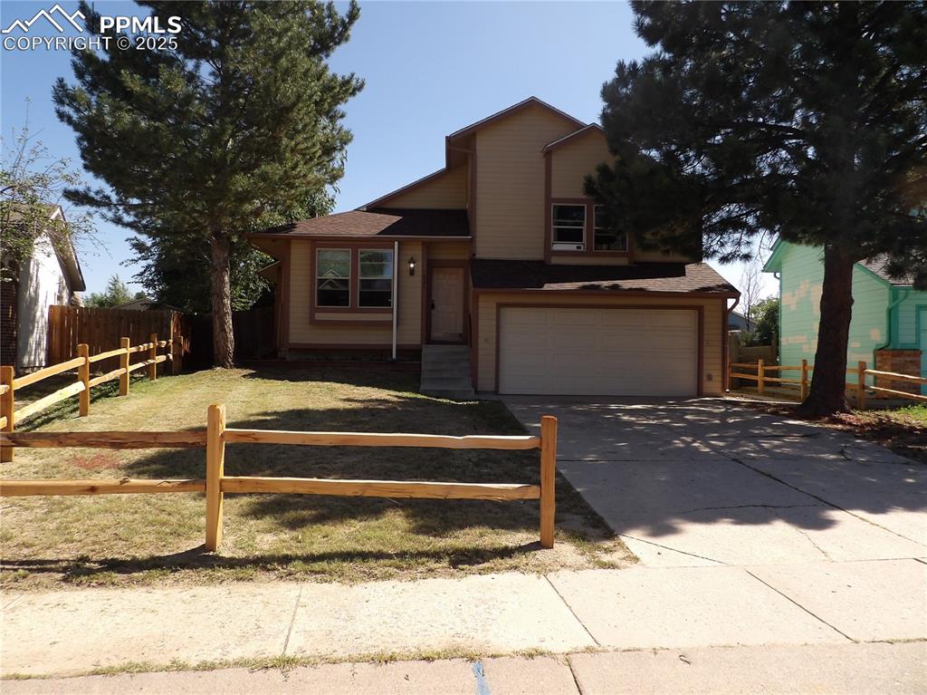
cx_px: 464
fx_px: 642
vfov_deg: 56.8
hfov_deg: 71.6
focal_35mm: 24
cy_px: 348
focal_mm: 4.3
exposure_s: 1/760
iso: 100
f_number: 3.2
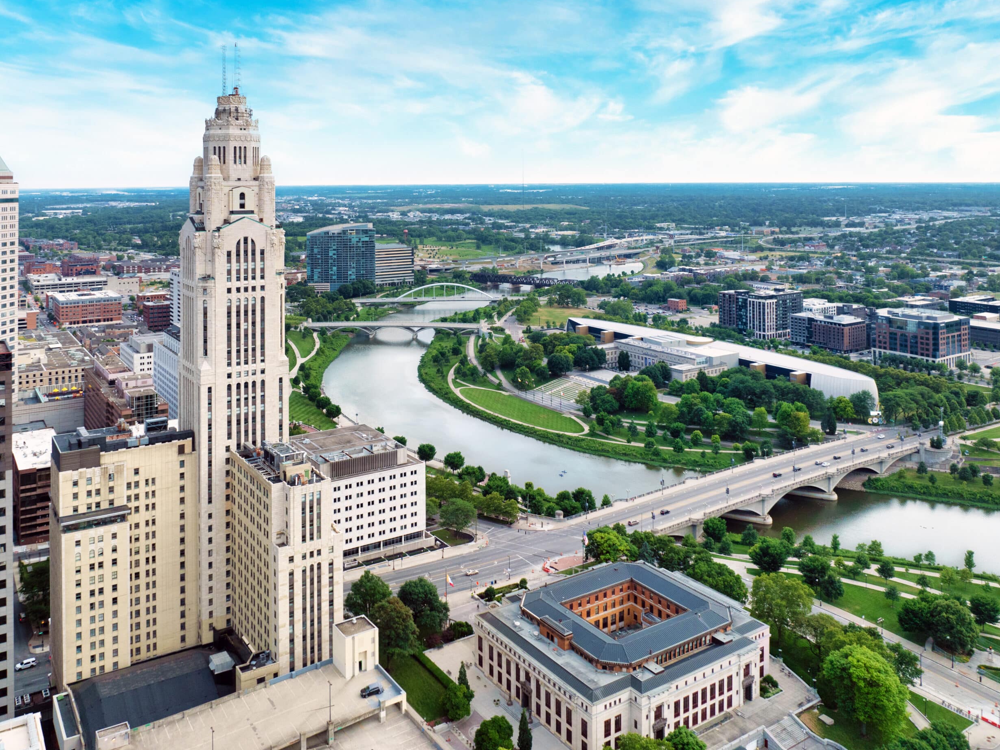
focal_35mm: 25
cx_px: 482
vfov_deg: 54.9
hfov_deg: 69.4
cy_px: 372
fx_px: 722
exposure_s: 1/640
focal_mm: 12.29
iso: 150
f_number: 2.8
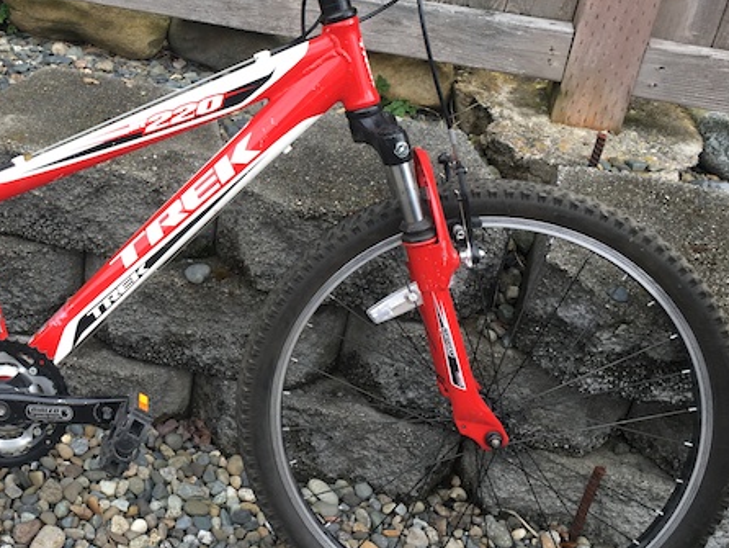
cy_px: 150
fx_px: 1096
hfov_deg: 35.3
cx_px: 116
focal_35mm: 52
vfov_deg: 27.7
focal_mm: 4.15
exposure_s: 1/120
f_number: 2.2
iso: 32
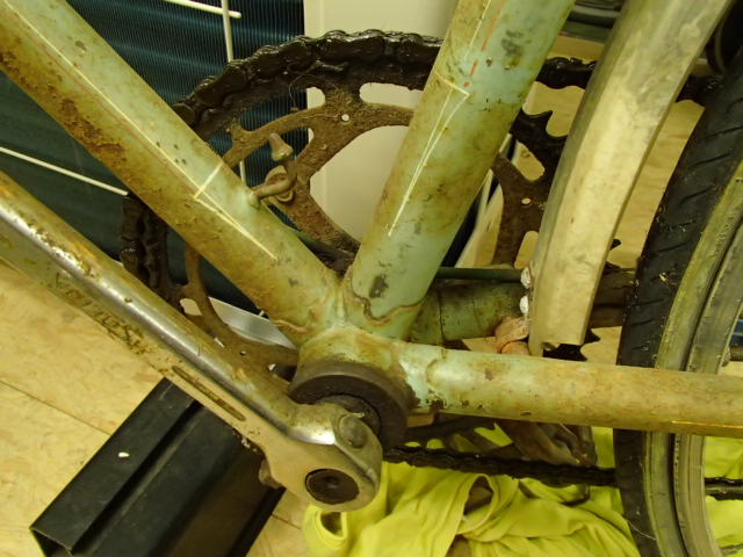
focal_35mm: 28
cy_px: 278
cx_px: 372
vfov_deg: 49.7
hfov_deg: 63.4
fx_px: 601
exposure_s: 1/20
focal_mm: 5
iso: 800
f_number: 3.9
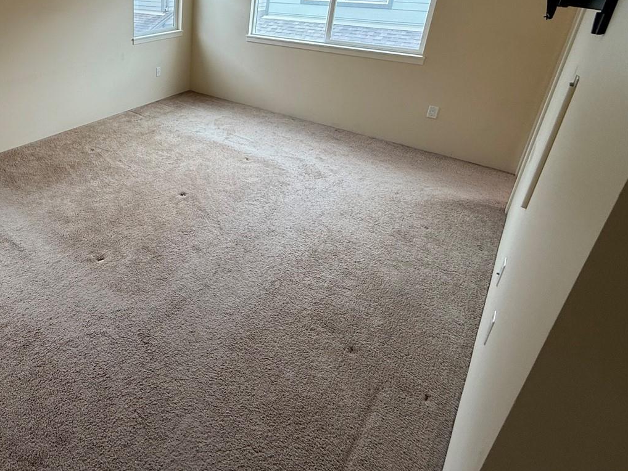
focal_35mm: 22
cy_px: 117
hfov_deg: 69.8
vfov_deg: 57.9
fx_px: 399
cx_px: 136
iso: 64
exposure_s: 1/120
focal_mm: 2.22
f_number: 2.2
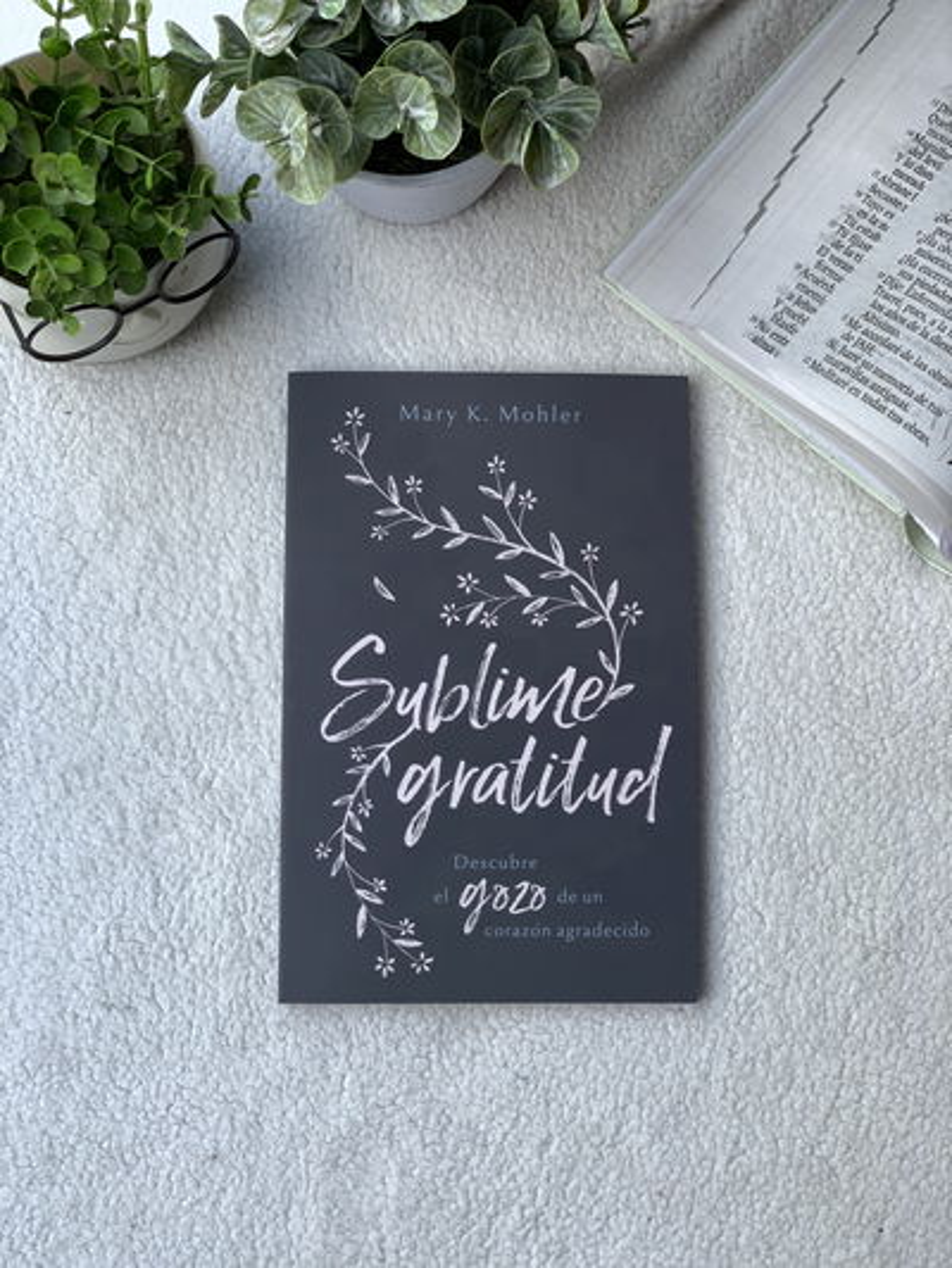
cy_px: 634
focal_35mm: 52
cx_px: 476
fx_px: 1906
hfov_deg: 28.0
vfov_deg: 36.8
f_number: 2.4
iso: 16
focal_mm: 6
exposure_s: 1/258
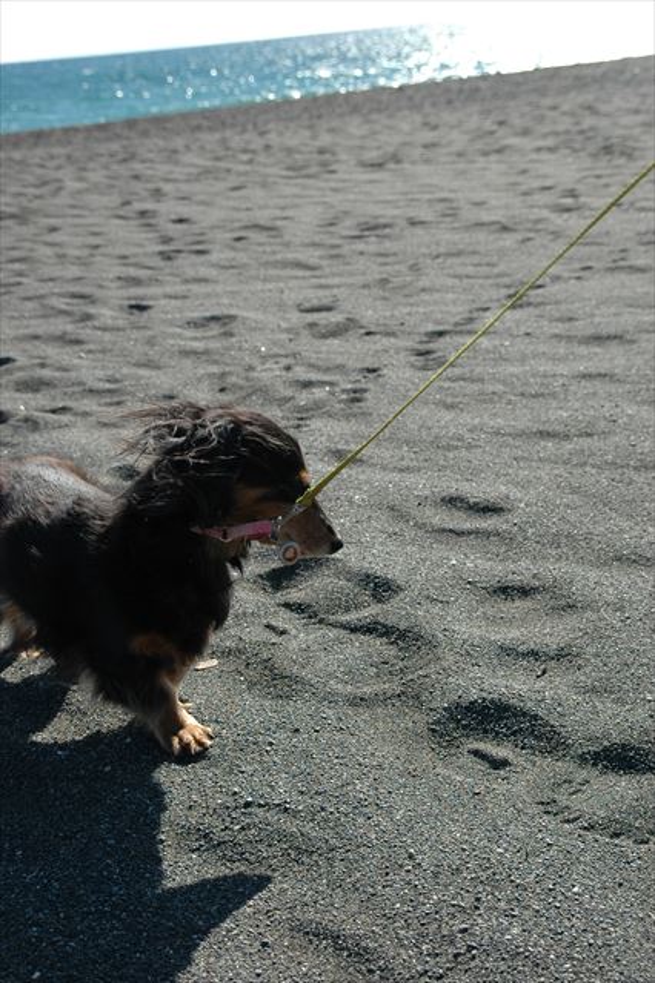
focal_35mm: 52
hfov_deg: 25.7
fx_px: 1434
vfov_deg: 37.9
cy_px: 492
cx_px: 328
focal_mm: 35
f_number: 7.1
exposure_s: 1/500
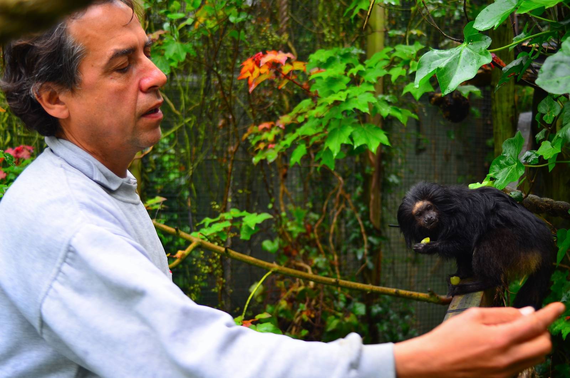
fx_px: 830
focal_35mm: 52
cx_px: 285
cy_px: 189
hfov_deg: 37.9
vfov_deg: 25.6
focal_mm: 35
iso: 100
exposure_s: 1/50
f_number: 3.5
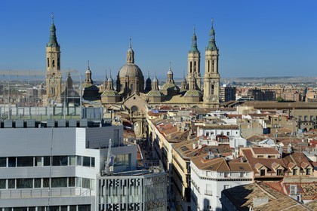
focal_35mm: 70
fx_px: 616
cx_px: 158
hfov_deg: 28.8
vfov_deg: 19.5
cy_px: 106
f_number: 13
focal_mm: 70
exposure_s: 1/320
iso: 100
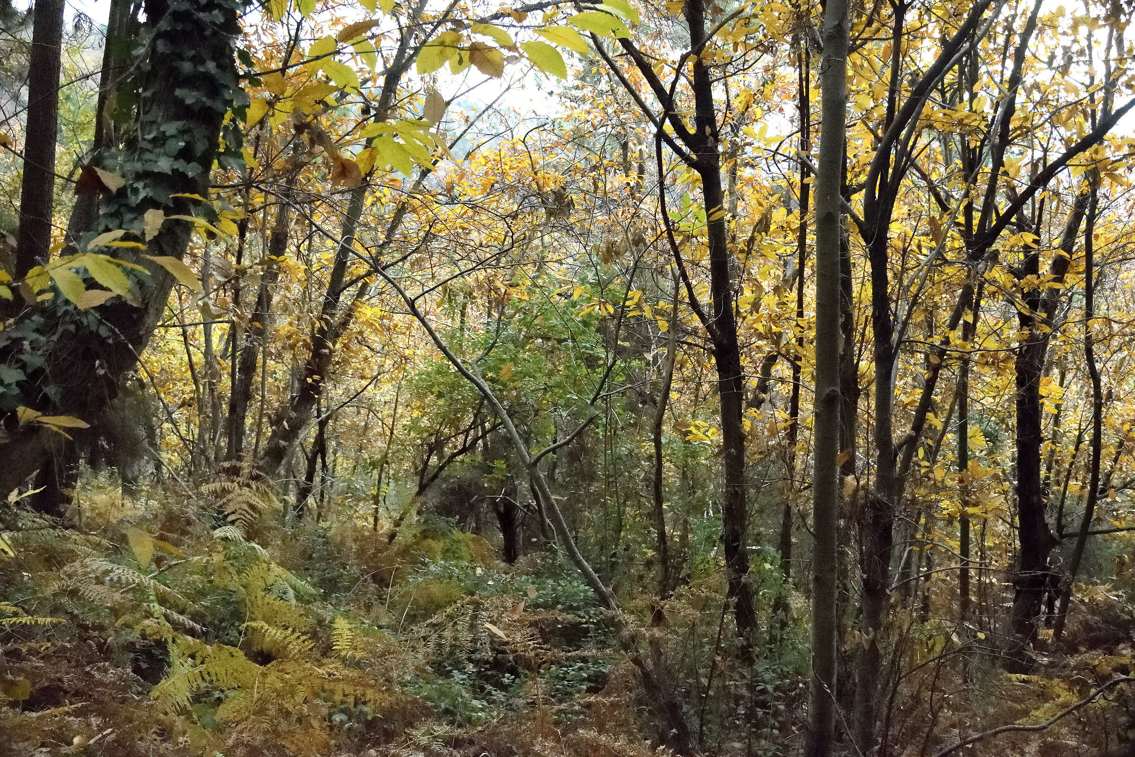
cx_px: 568
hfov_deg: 49.6
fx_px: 1229
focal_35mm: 39
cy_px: 378
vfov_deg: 34.2
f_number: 6.3
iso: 12800
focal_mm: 26
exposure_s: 1/1000
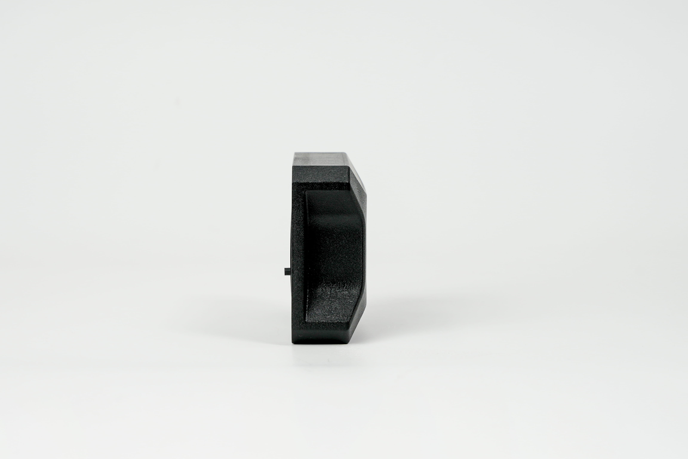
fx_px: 2007
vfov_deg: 13.0
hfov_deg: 19.5
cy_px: 230
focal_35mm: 105
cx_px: 344
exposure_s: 1/15
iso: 100
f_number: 10
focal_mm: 70
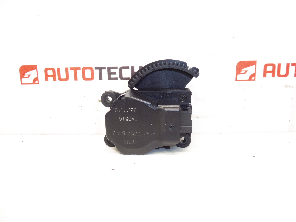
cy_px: 111
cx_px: 148
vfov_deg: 56.8
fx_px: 205
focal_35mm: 24
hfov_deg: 71.6
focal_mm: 4.3
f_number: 3.5
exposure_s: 1/100
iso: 200
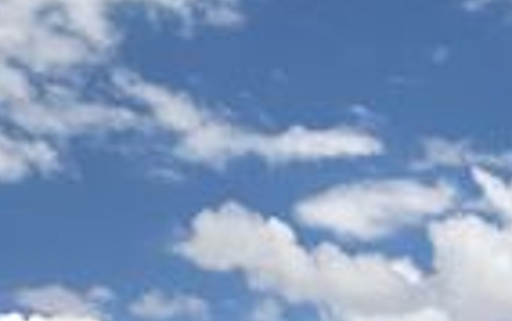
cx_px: 764
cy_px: 678
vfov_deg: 9.7
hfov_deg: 15.4
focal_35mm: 125
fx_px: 1746
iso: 20
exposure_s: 1/3690
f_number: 1.8
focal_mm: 3.99
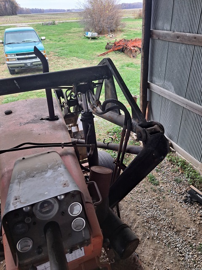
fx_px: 187
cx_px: 101
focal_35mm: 24
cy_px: 135
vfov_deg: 71.6
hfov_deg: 56.8
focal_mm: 5.23
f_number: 1.8
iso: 50
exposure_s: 1/60
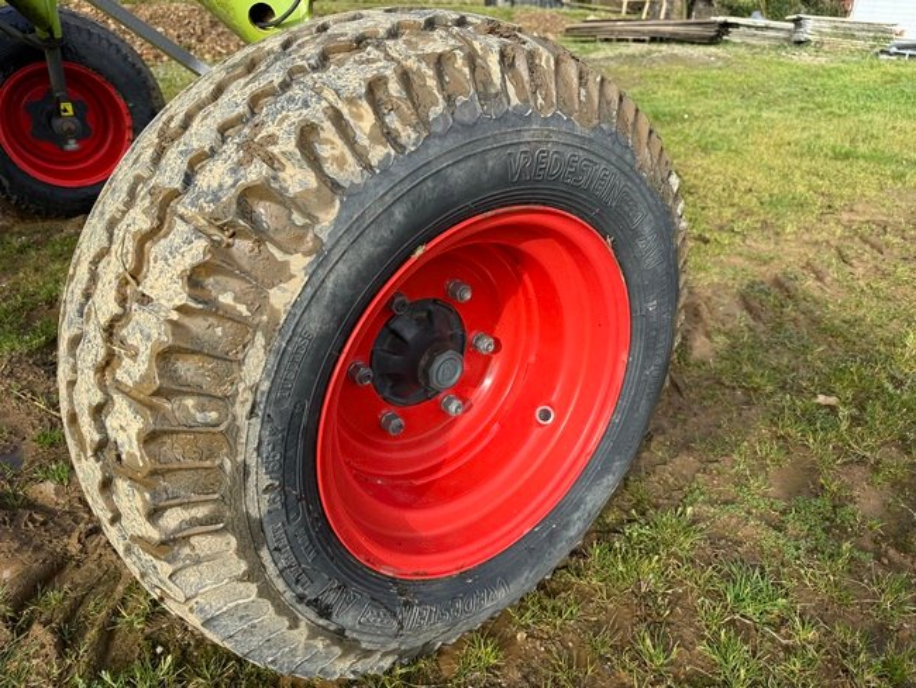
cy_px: 344
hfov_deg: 71.6
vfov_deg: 56.8
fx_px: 635
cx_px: 458
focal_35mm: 24
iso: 80
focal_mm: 6.76
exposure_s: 1/1689
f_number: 1.78
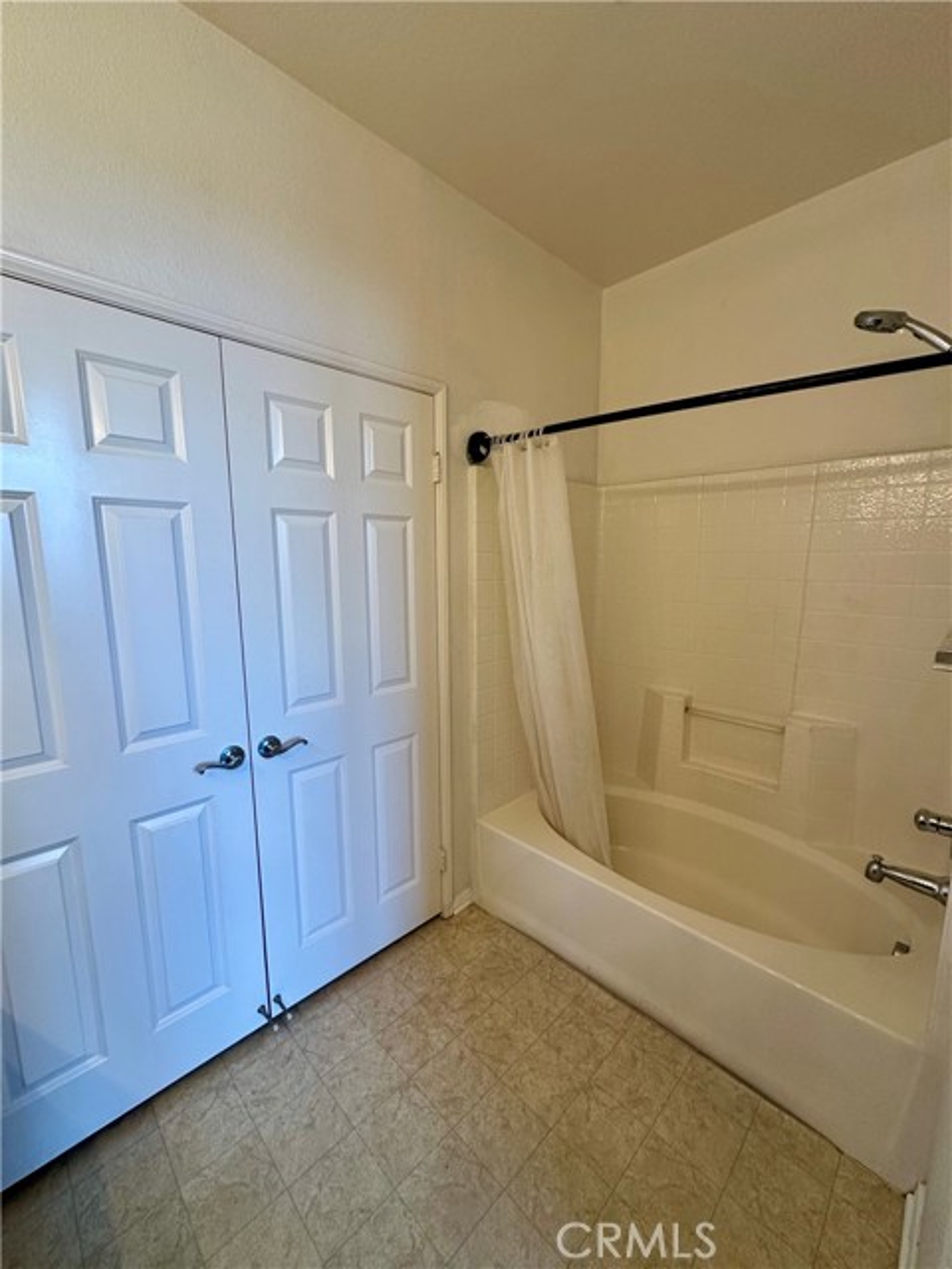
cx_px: 476
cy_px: 634
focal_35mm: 14
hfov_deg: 85.7
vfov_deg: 102.1
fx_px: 513
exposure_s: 1/120
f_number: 2.2
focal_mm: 2.22
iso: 200
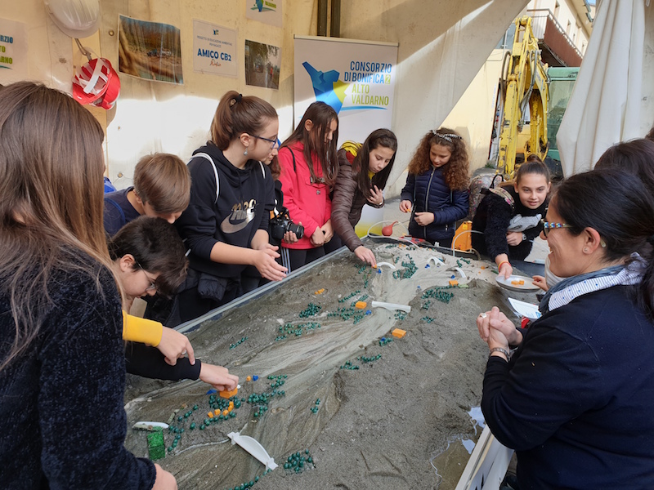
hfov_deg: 67.3
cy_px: 245
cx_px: 327
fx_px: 491
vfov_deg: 53.1
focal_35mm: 26
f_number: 2.4
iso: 50
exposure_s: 1/229
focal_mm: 4.3
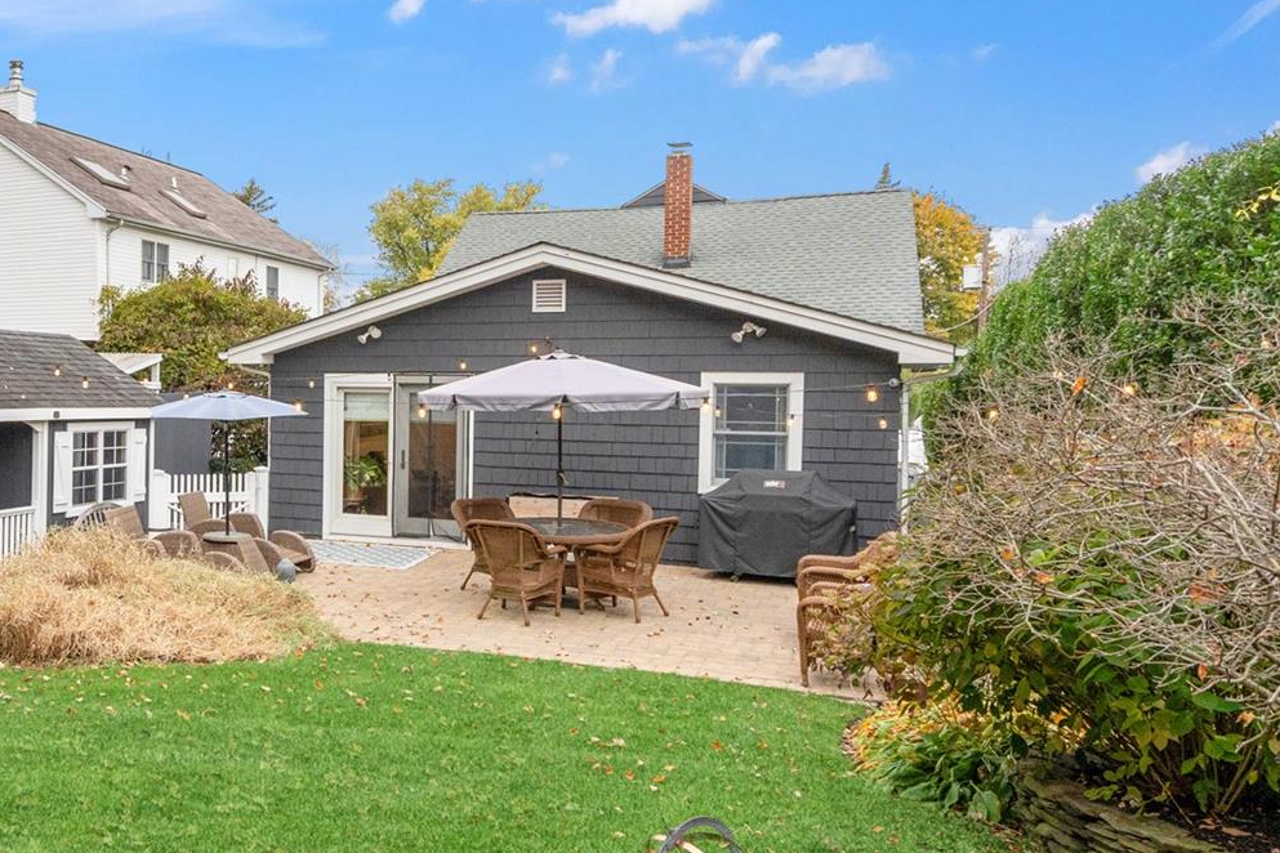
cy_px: 412
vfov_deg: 40.0
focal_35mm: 33
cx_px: 193
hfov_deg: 52.2
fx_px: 1173
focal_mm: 16
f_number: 5.6
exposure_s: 1/320
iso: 1250
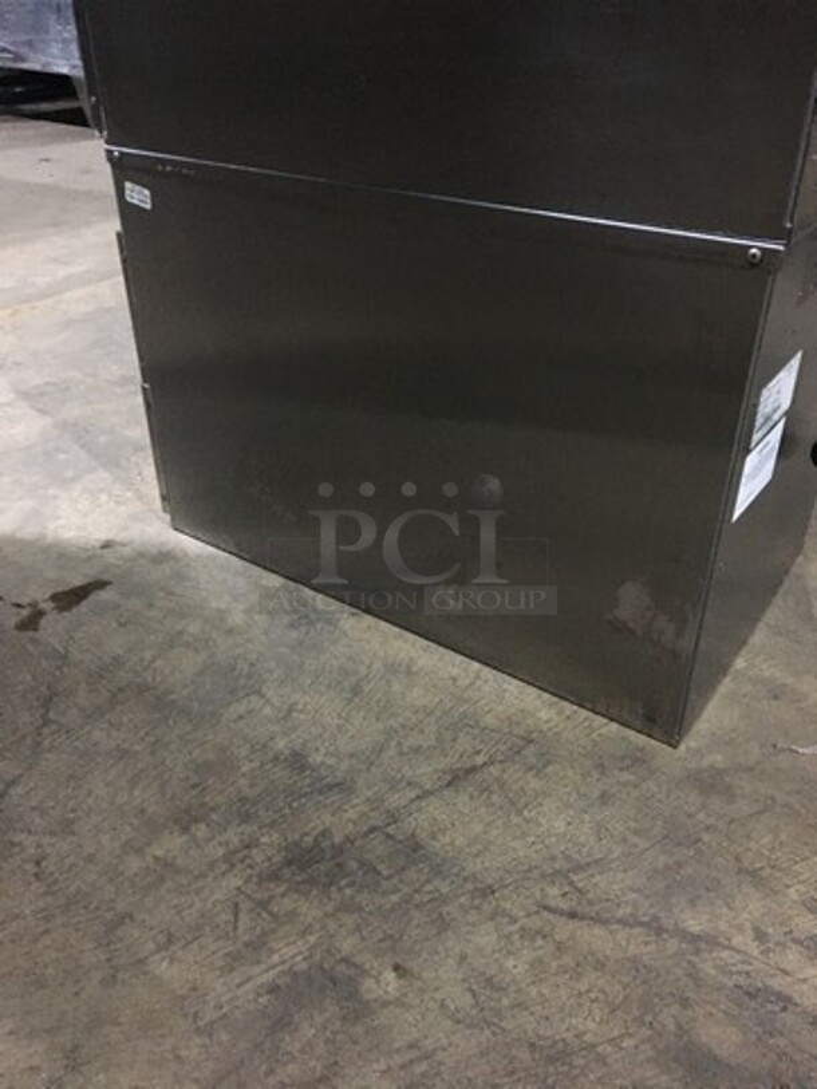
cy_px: 544
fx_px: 912
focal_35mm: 29
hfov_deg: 48.2
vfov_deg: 61.7
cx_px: 408
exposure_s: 1/15
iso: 200
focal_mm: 4.15
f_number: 2.2
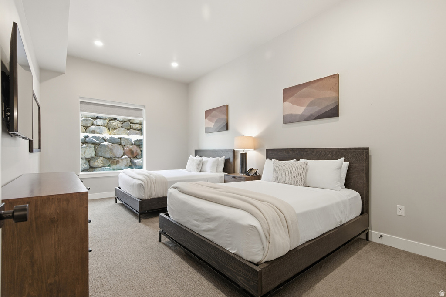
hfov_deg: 96.8
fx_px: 198
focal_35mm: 16
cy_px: 148
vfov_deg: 73.7
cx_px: 223
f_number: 9
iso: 250
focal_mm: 16
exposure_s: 1/20
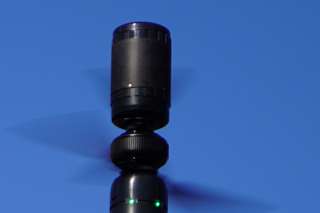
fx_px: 10655
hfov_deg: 1.7
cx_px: -94
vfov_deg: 1.1
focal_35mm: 1199
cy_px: 286
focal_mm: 210
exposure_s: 1/500
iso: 100
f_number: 6.3
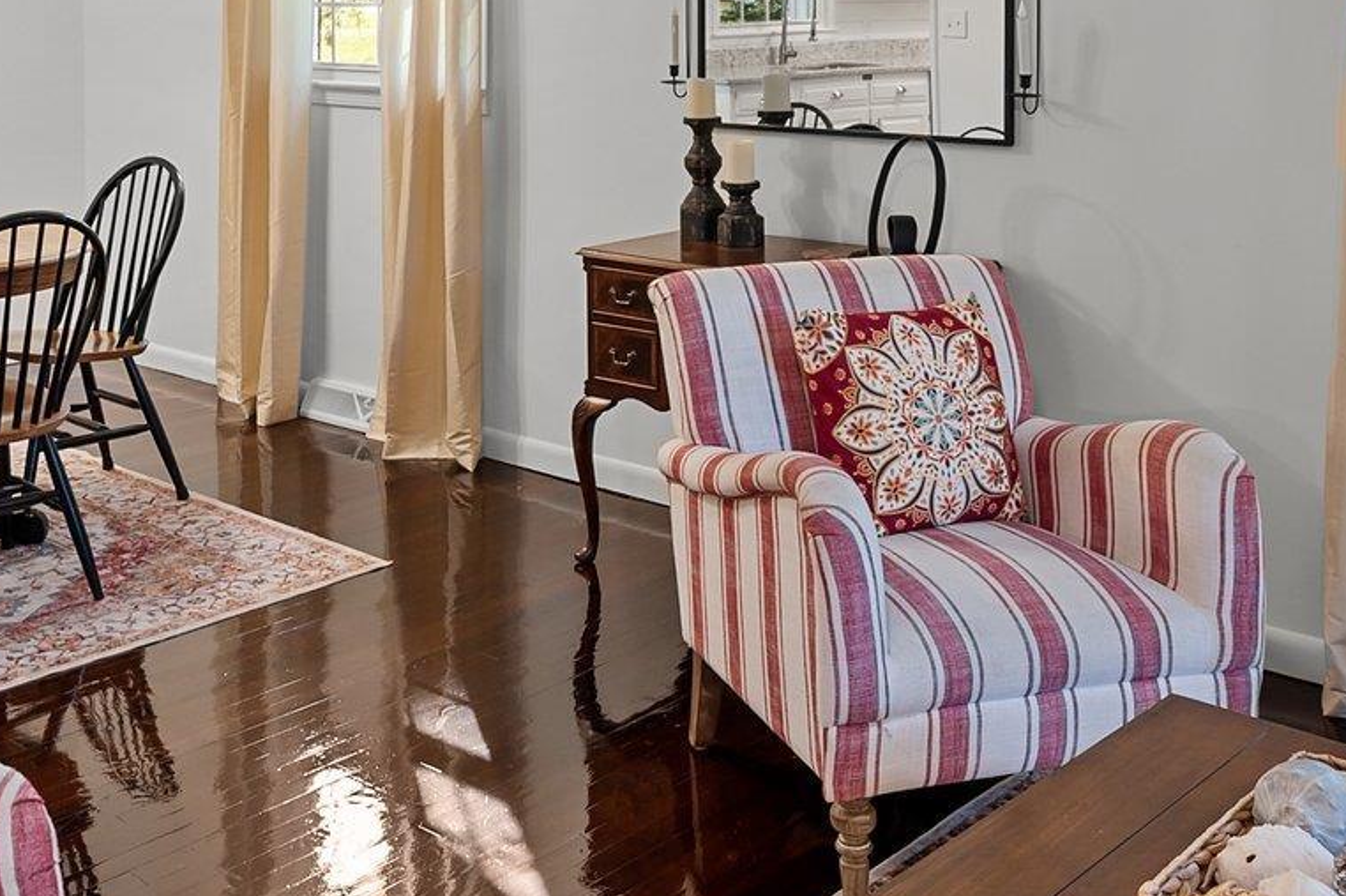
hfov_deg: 45.4
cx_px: 624
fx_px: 1607
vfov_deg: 29.1
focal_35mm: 43
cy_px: -5
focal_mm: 16
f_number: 4
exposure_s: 1/25
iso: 400
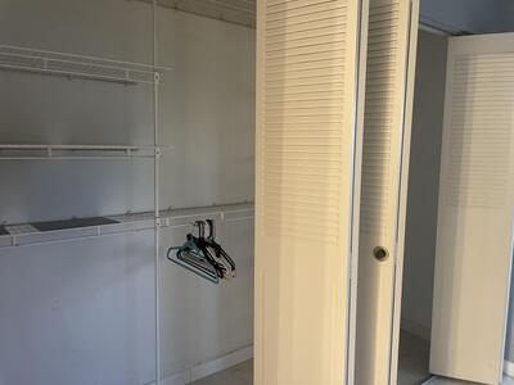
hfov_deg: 67.3
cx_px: 257
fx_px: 386
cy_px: 192
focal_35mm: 26
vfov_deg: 53.1
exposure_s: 1/40
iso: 400
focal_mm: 4.2
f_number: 1.6
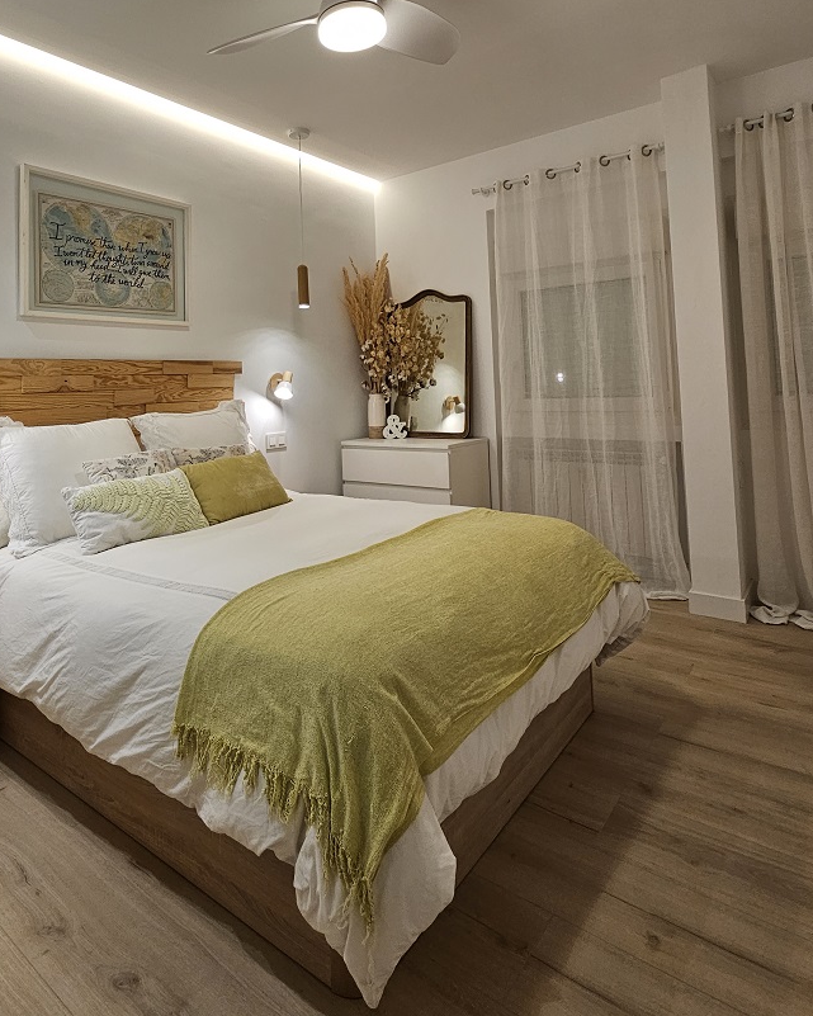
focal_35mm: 19
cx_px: 351
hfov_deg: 70.5
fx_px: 571
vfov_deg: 81.1
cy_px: 358
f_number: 2.2
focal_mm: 2.2
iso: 80
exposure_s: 1/100
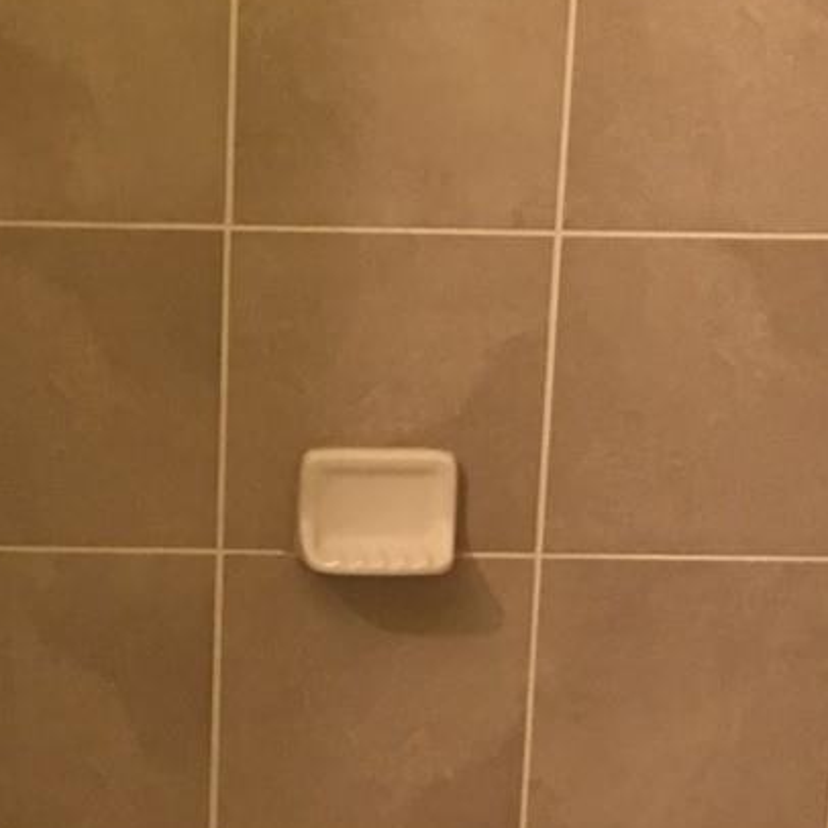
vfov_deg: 16.8
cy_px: 838
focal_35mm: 101
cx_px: 196
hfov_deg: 17.1
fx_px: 2733
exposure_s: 1/4
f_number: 2.2
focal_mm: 4.15
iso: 64
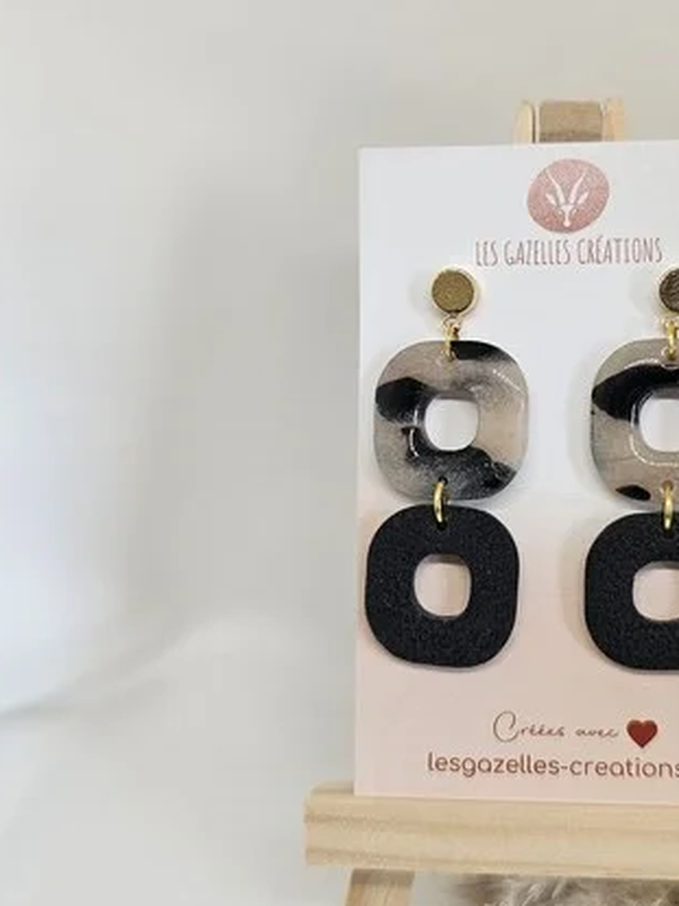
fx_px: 1021
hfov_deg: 35.6
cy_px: 413
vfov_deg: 47.8
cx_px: 546
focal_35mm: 39
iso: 16
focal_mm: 6.3
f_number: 1.7
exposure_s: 1/100
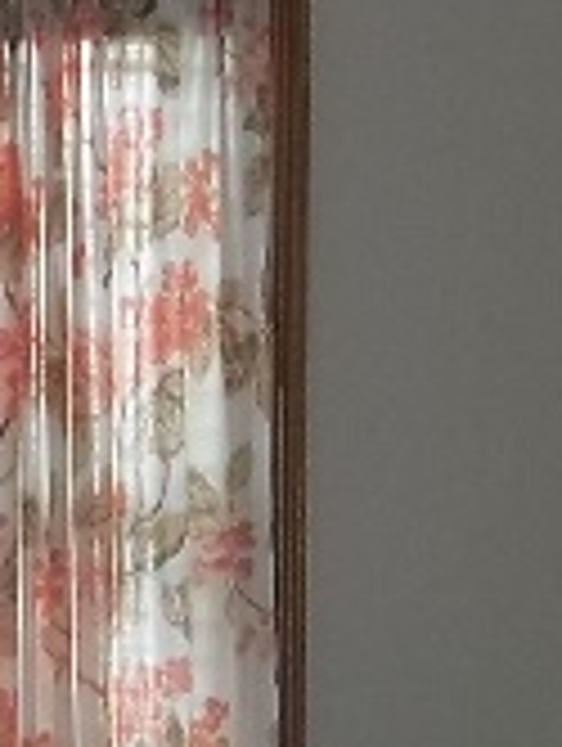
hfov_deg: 7.8
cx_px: -755
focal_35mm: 178
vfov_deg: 11.1
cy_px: 580
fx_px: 3843
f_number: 4
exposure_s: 1/40
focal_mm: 6.6
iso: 160
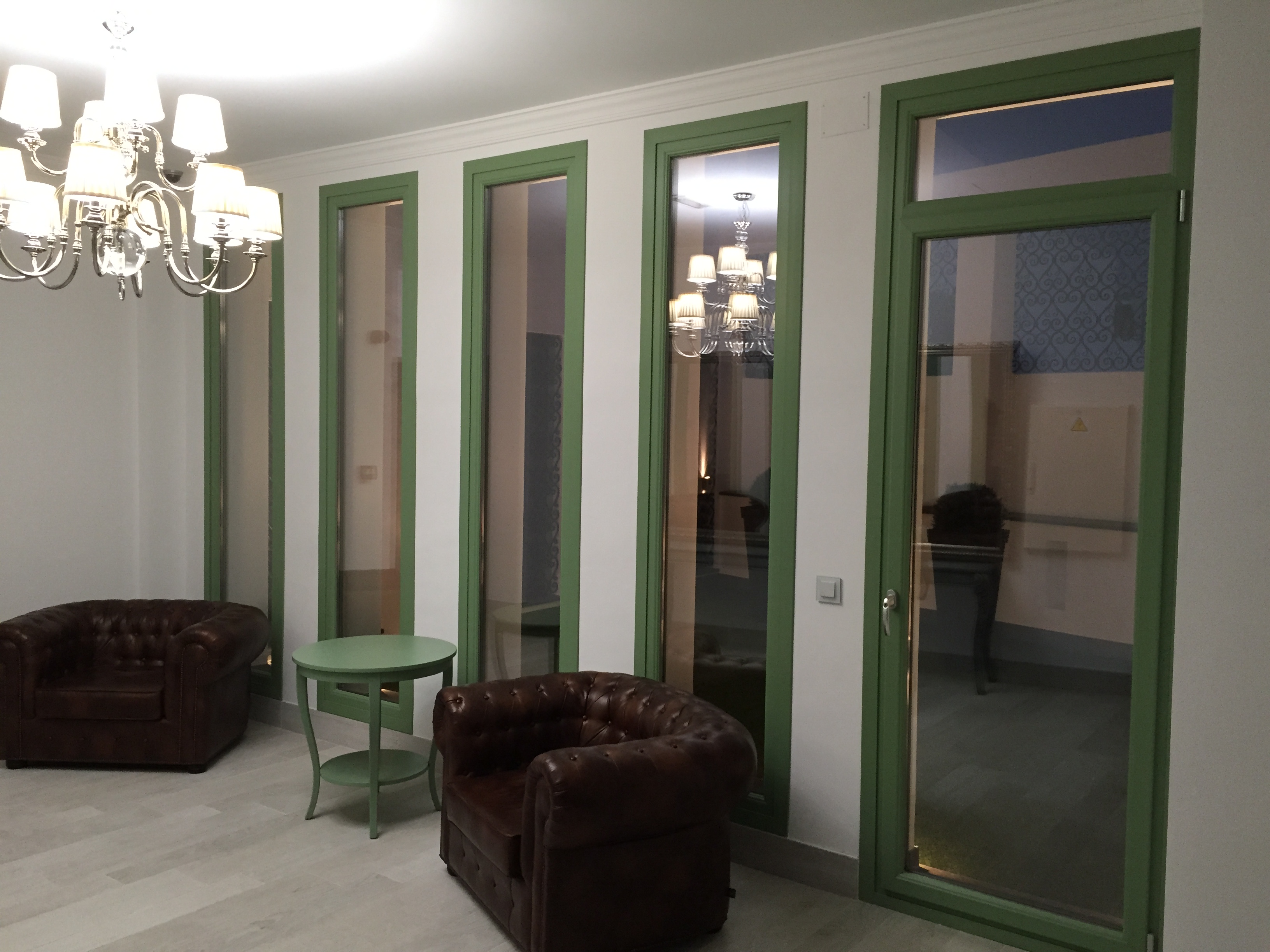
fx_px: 1064
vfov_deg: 48.2
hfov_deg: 61.7
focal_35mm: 29
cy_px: 476
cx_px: 635
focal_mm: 4.15
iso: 200
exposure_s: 1/33
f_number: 2.2
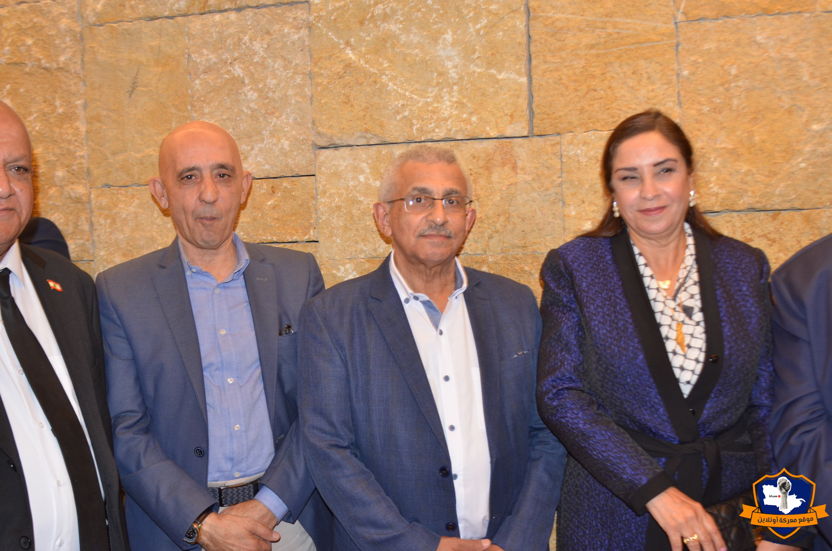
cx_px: 416
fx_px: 830
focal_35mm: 36
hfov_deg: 53.2
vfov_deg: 36.7
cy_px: 276
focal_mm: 24
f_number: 4
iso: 800
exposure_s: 1/60
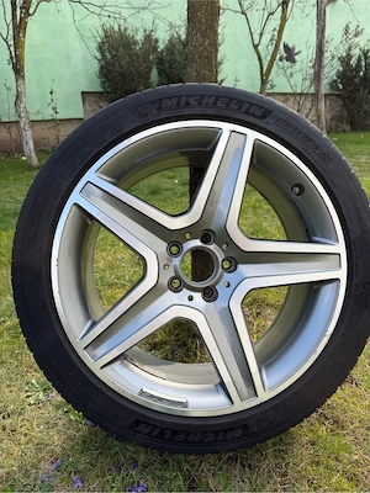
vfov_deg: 71.6
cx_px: 185
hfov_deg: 56.8
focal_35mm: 24
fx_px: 342
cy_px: 246
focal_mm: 6.76
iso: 80
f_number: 1.78
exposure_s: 1/992
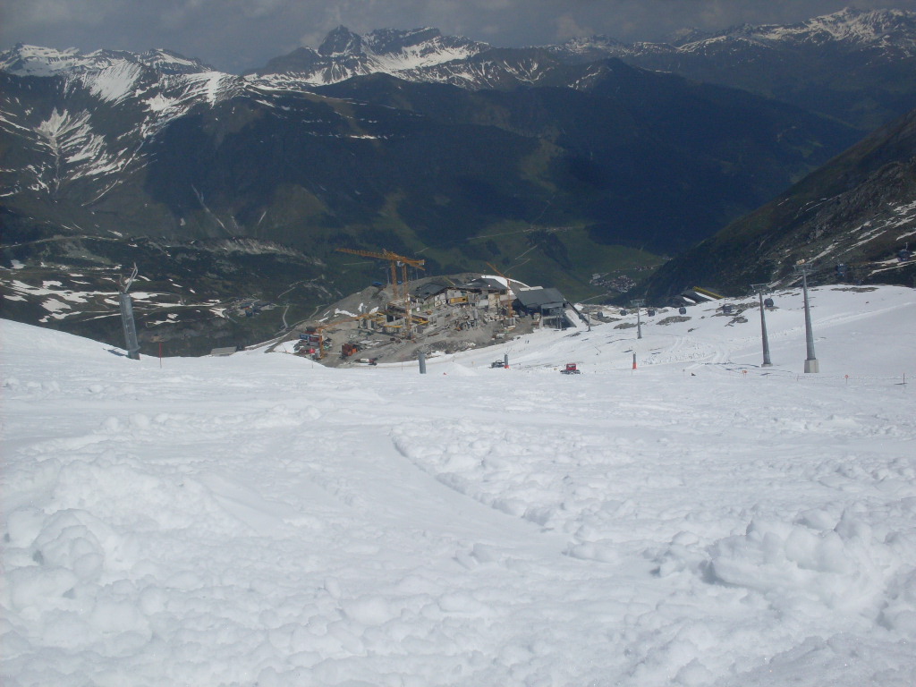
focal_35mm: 38
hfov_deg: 49.0
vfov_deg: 37.7
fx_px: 1006
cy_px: 344
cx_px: 458
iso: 80
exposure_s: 1/1000
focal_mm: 6.3
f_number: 8.4
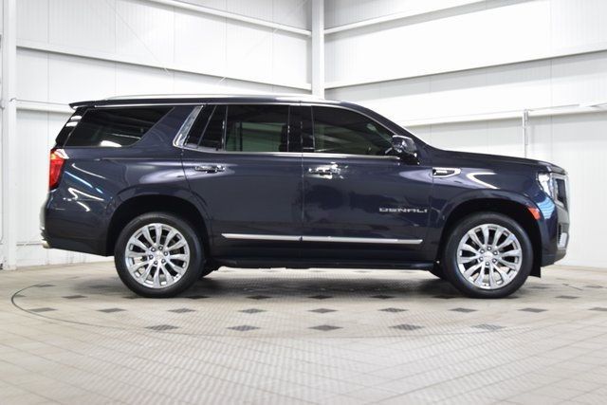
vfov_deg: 29.0
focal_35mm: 46
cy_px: 202
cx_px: 304
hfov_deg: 42.3
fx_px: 784
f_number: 6.3
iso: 800
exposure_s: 1/15
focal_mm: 31
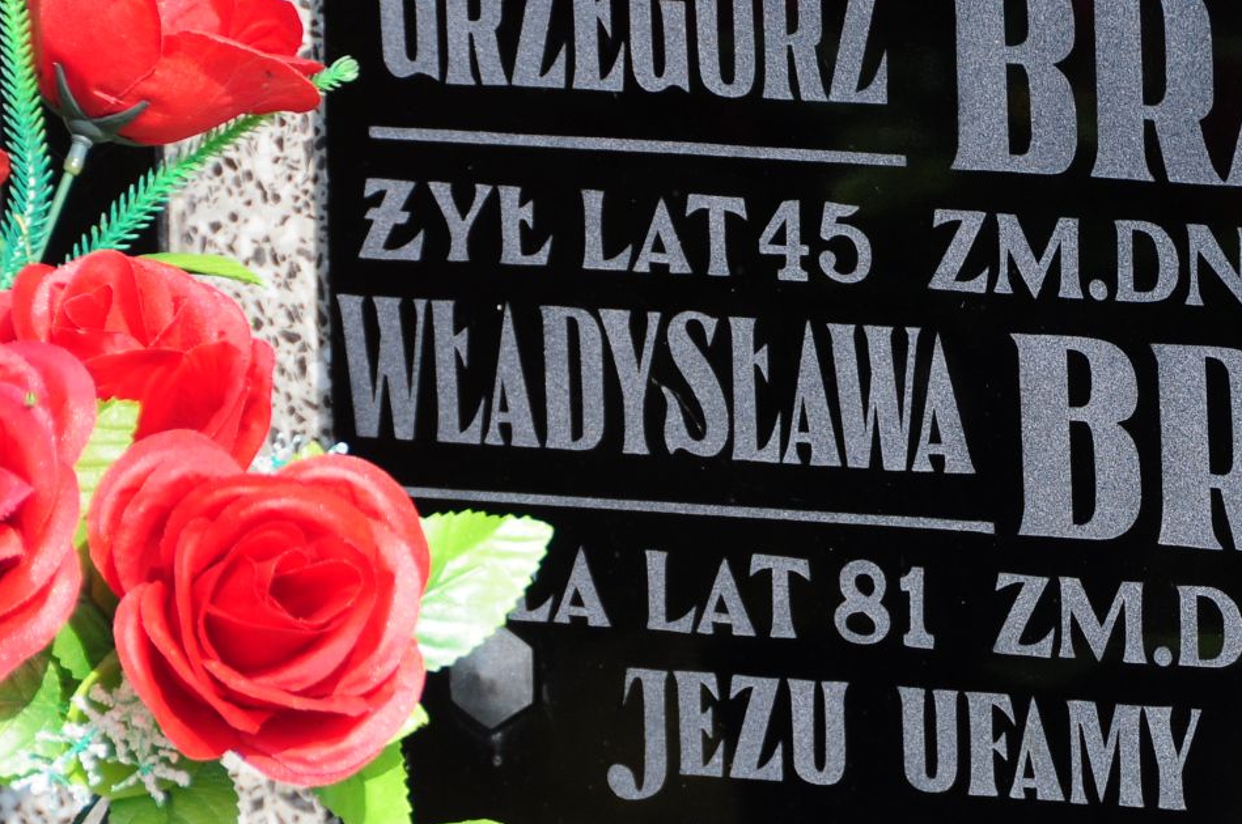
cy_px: 314
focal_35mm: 576
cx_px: 1161
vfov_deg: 2.4
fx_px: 19845
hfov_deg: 3.6
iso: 250
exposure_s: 1/400
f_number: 7.1
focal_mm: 170
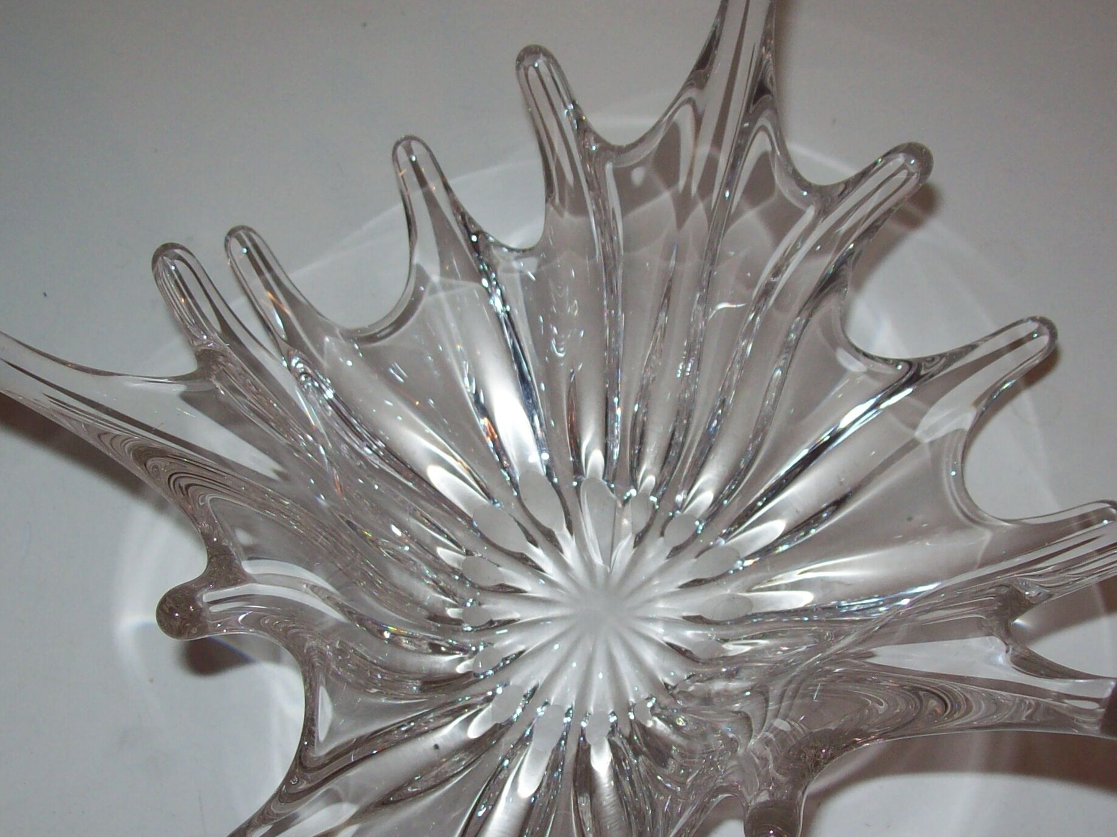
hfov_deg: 34.4
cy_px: 518
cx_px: 546
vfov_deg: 26.0
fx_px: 1806
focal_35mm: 56
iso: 80
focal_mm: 6
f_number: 2.7
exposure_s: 1/64
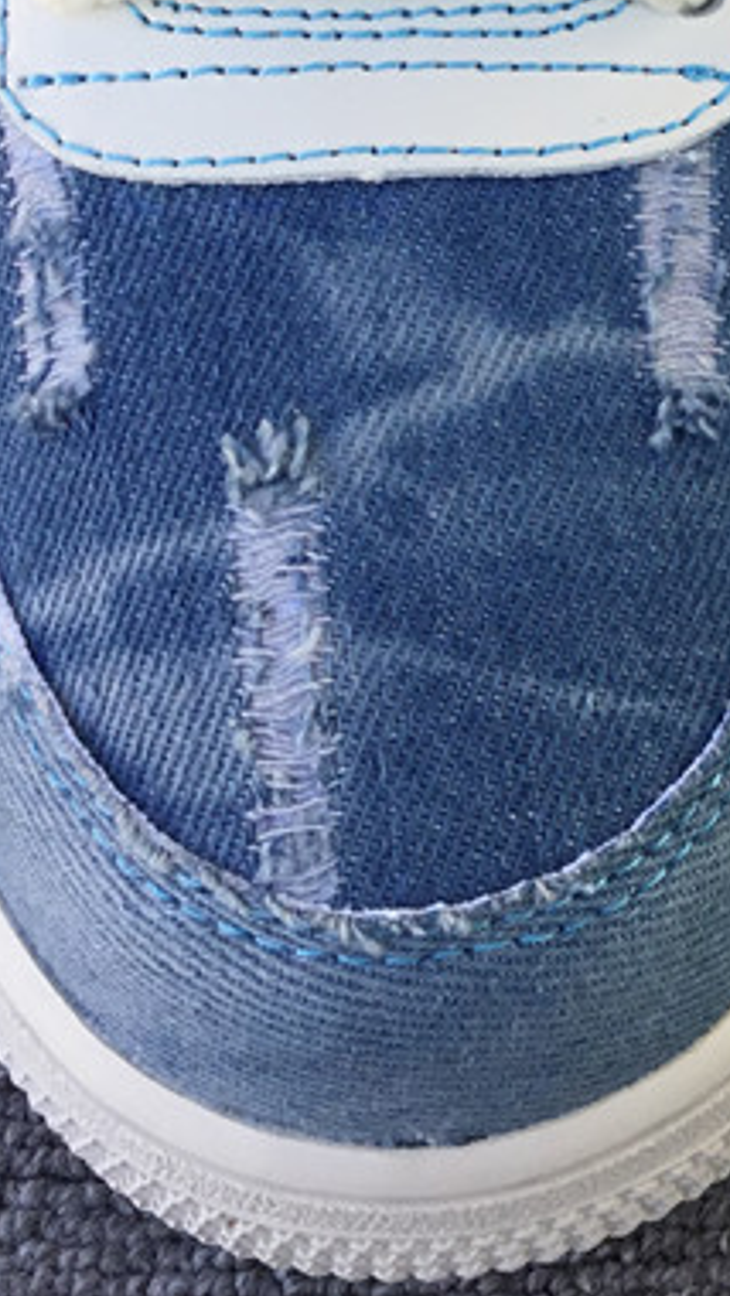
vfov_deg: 26.1
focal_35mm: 80
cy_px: 305
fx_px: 2751
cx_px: 918
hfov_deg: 14.5
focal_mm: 3.3
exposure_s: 1/240
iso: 25
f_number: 2.4
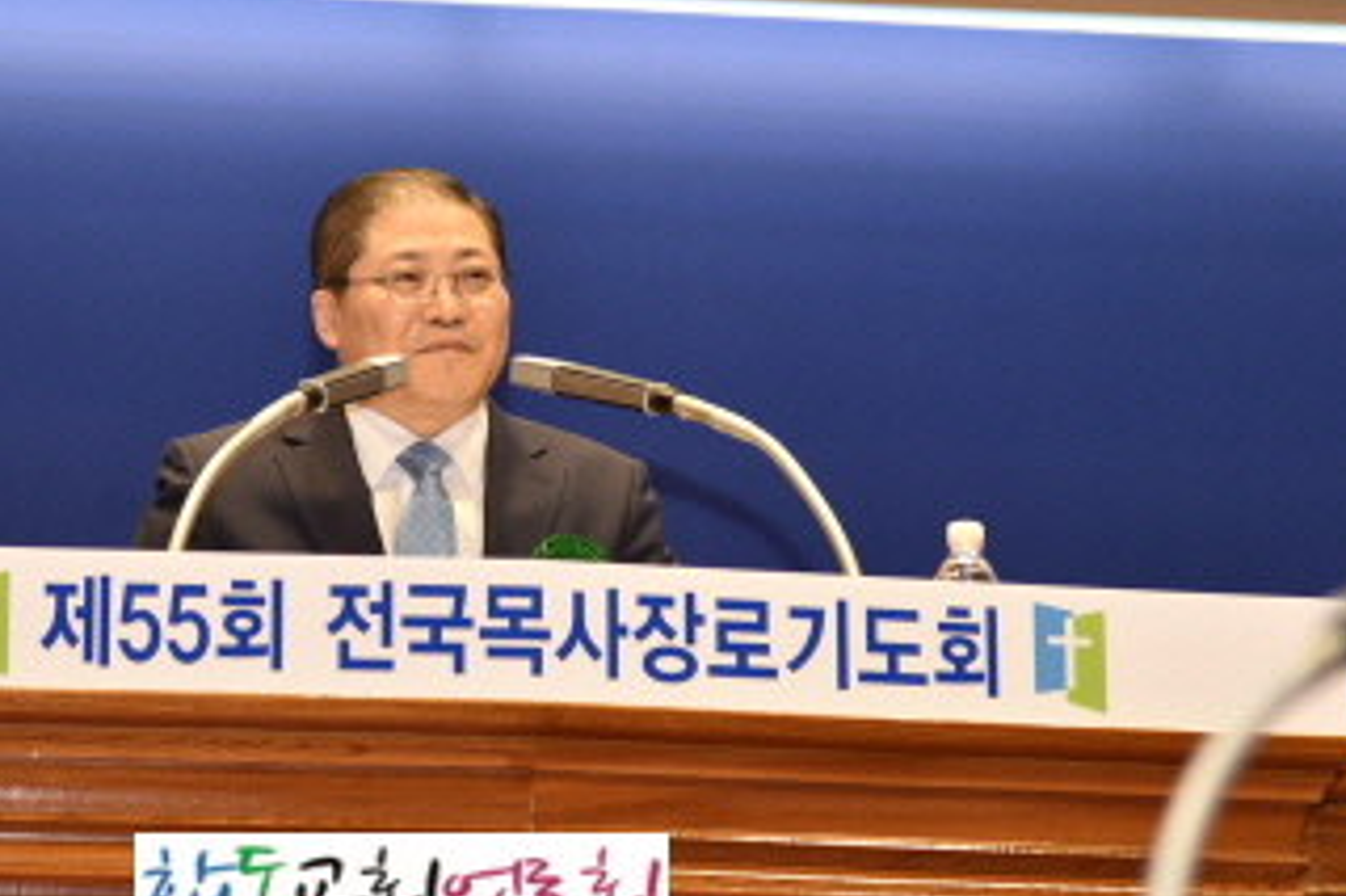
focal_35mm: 225
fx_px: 8408
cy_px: 97
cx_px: 446
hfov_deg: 9.1
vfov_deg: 6.1
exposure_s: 1/250
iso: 800
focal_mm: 120
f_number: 4
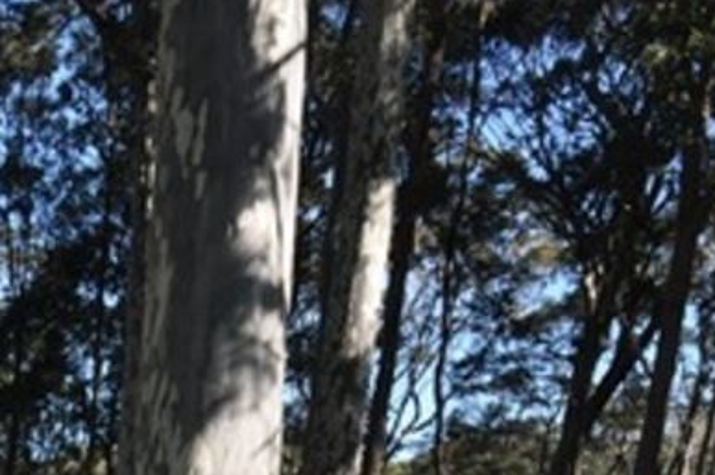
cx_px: -122
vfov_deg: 18.5
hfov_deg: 27.9
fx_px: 1268
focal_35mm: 64
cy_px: 734
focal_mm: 11
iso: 200
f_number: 7.1
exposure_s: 1/200
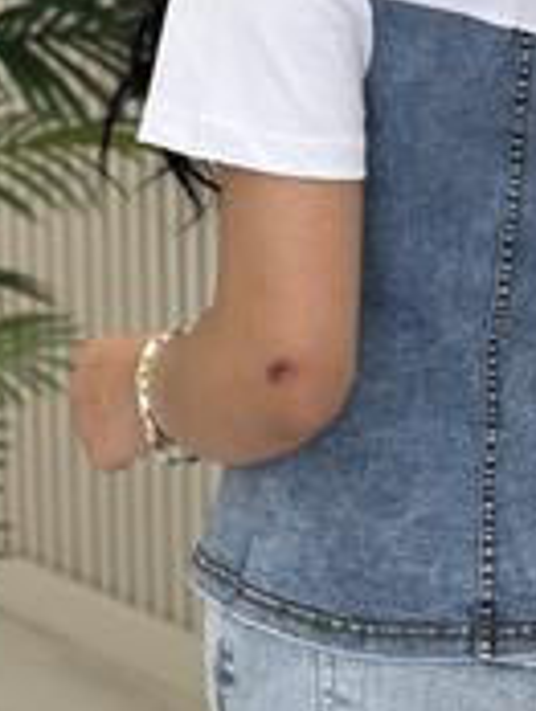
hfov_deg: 10.0
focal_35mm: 147
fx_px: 3027
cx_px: 528
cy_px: 55
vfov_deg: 13.3
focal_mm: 6.86
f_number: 1.78
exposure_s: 1/446
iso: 80
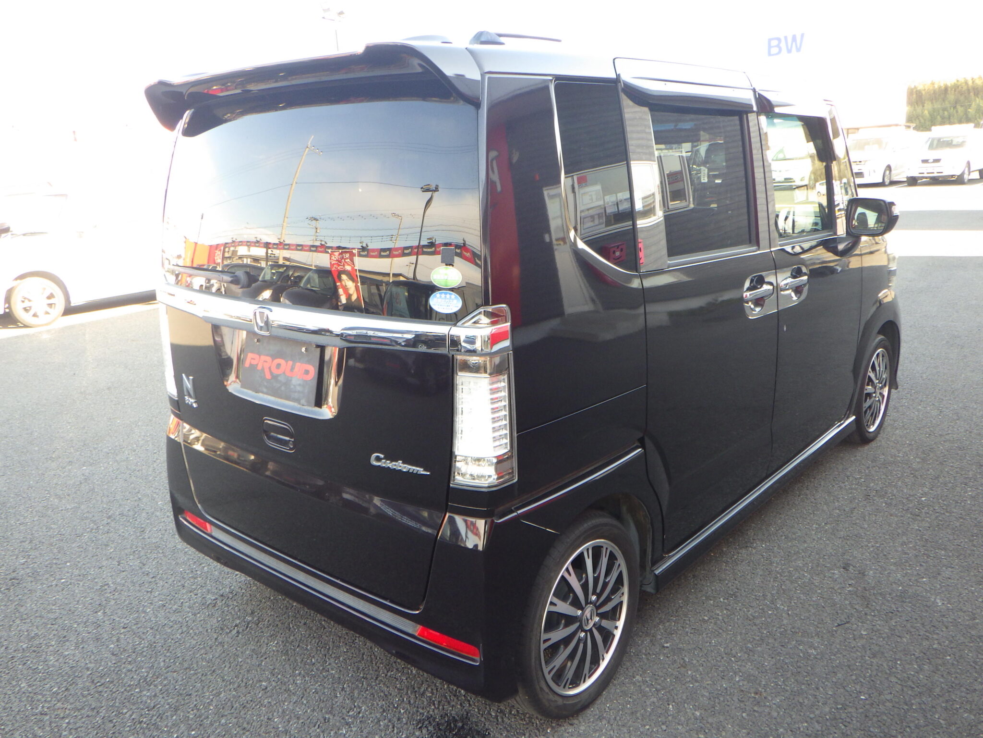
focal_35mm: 28
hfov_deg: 63.4
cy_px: 369
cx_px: 492
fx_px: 795
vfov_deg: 49.7
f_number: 3.5
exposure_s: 1/80
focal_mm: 5
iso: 125
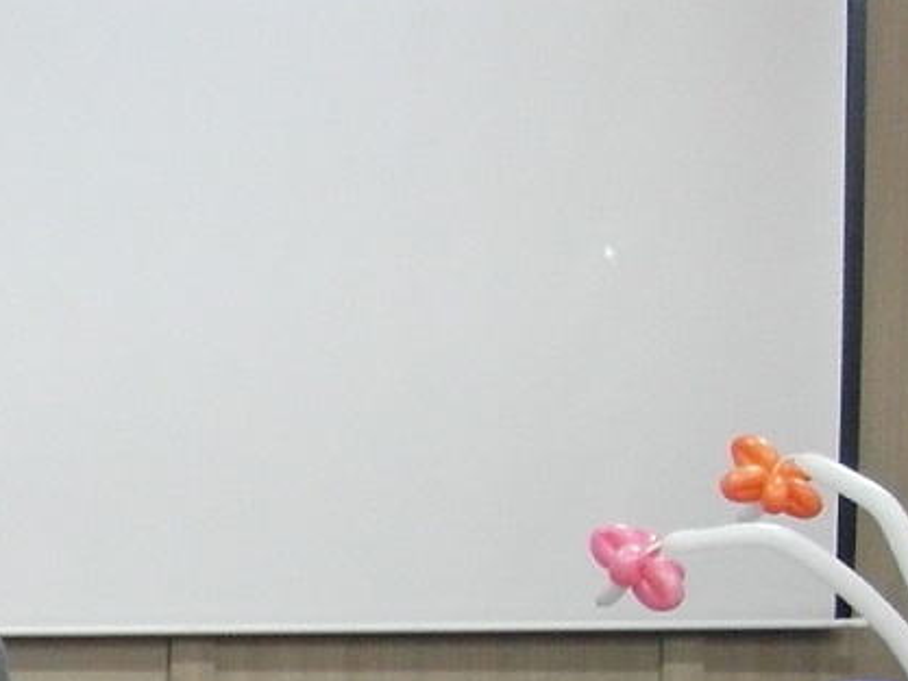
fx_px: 3017
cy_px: 633
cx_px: -1174
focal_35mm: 115
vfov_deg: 12.8
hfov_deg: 13.3
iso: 200
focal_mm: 5.2
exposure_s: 1/30
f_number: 2.1
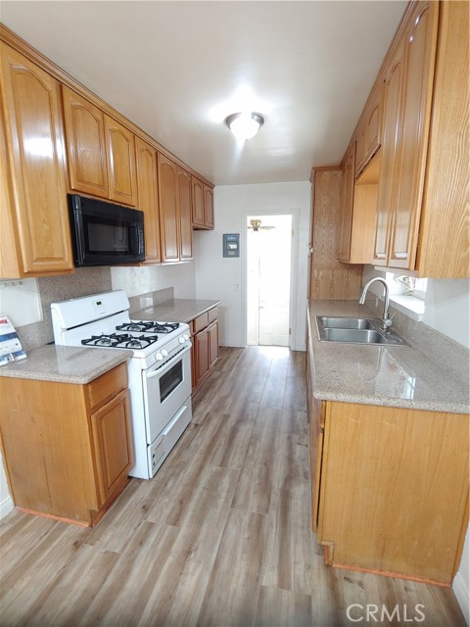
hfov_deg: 78.1
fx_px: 290
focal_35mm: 16
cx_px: 235
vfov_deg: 94.5
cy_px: 314
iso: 300
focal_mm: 2.18
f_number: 1.9
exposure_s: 1/24
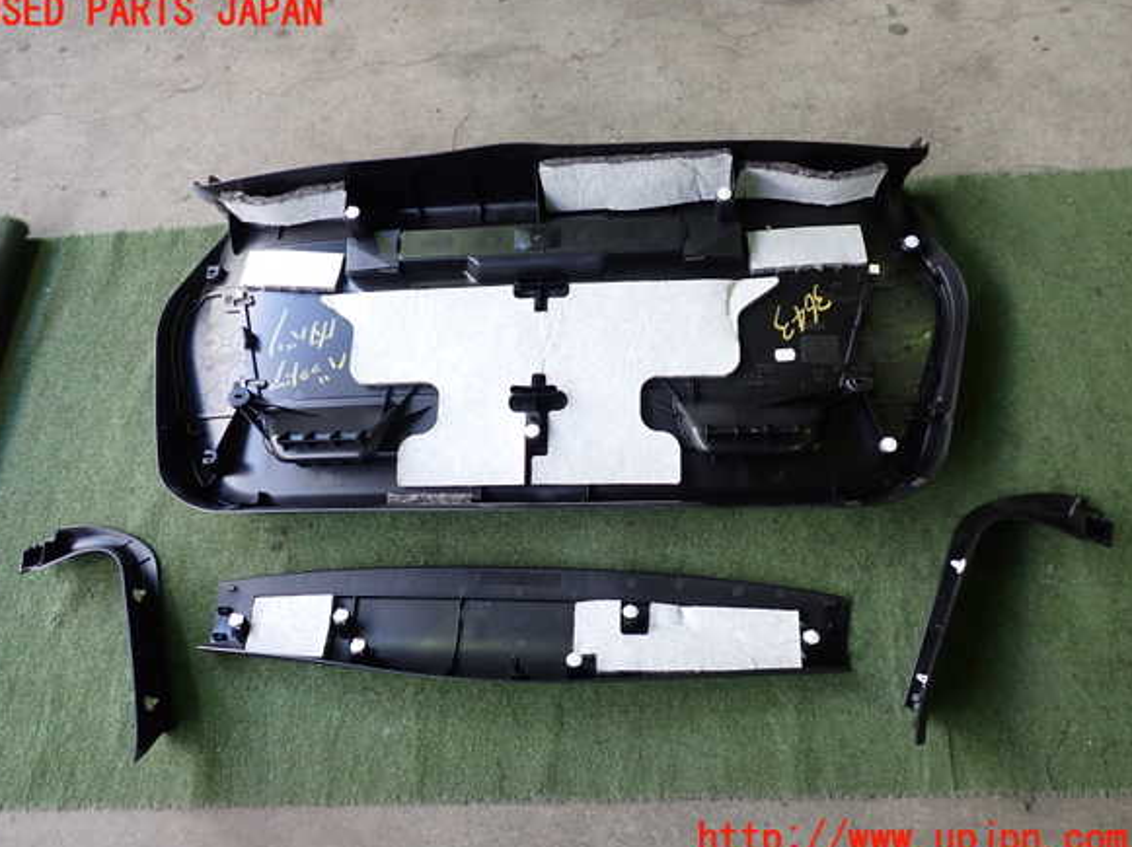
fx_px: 1013
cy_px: 426
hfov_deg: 58.4
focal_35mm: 31
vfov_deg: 45.4
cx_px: 553
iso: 200
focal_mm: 5.4
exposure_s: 1/60
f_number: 2.3
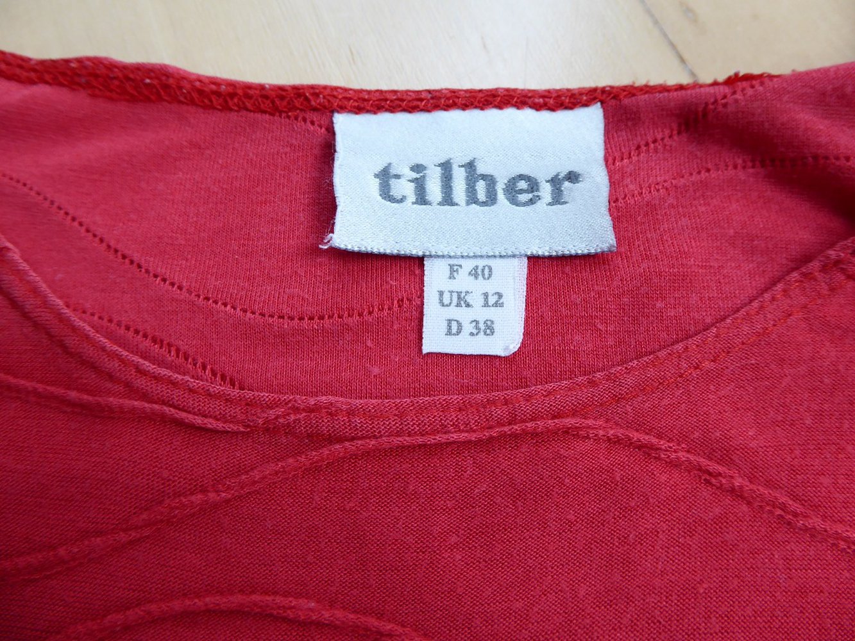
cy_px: 320
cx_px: 428
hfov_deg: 69.4
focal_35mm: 25
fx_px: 618
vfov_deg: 54.9
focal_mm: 4.3
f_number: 3.3
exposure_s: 1/60
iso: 100
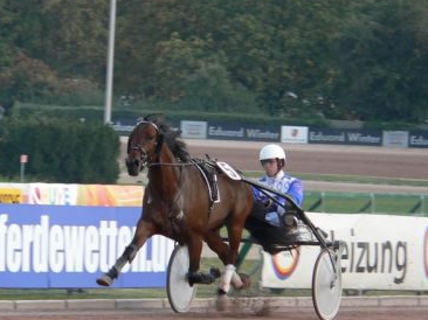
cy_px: 189
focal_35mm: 474
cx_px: 133
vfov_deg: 3.1
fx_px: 5857
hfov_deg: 4.2
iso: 80
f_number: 2.8
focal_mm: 45.1
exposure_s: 1/200
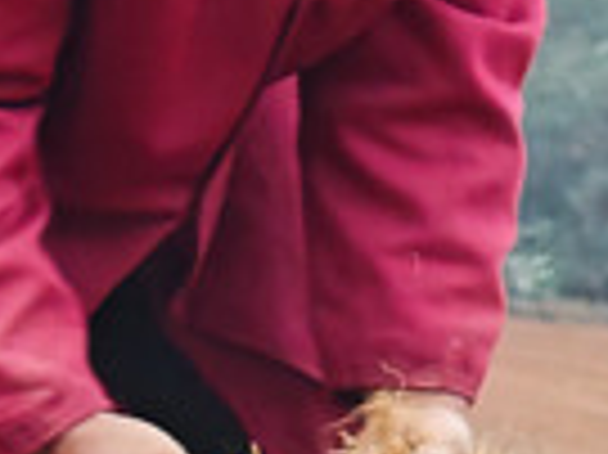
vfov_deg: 1.1
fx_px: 24463
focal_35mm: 1394
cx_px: 230
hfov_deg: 1.4
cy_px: 450
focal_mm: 19.4
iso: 160
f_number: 2.5
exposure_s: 1/111
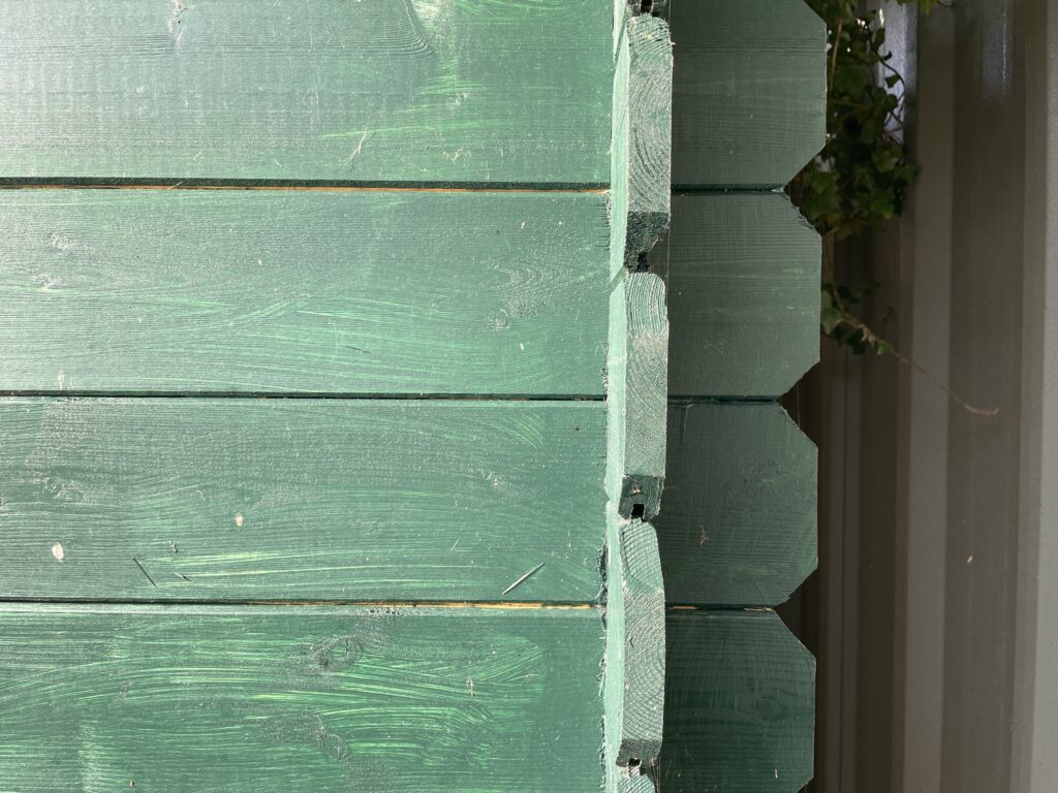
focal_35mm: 26
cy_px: 396
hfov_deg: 67.3
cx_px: 529
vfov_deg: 53.1
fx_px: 795
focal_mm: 4.2
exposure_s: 1/354
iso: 32
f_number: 1.6
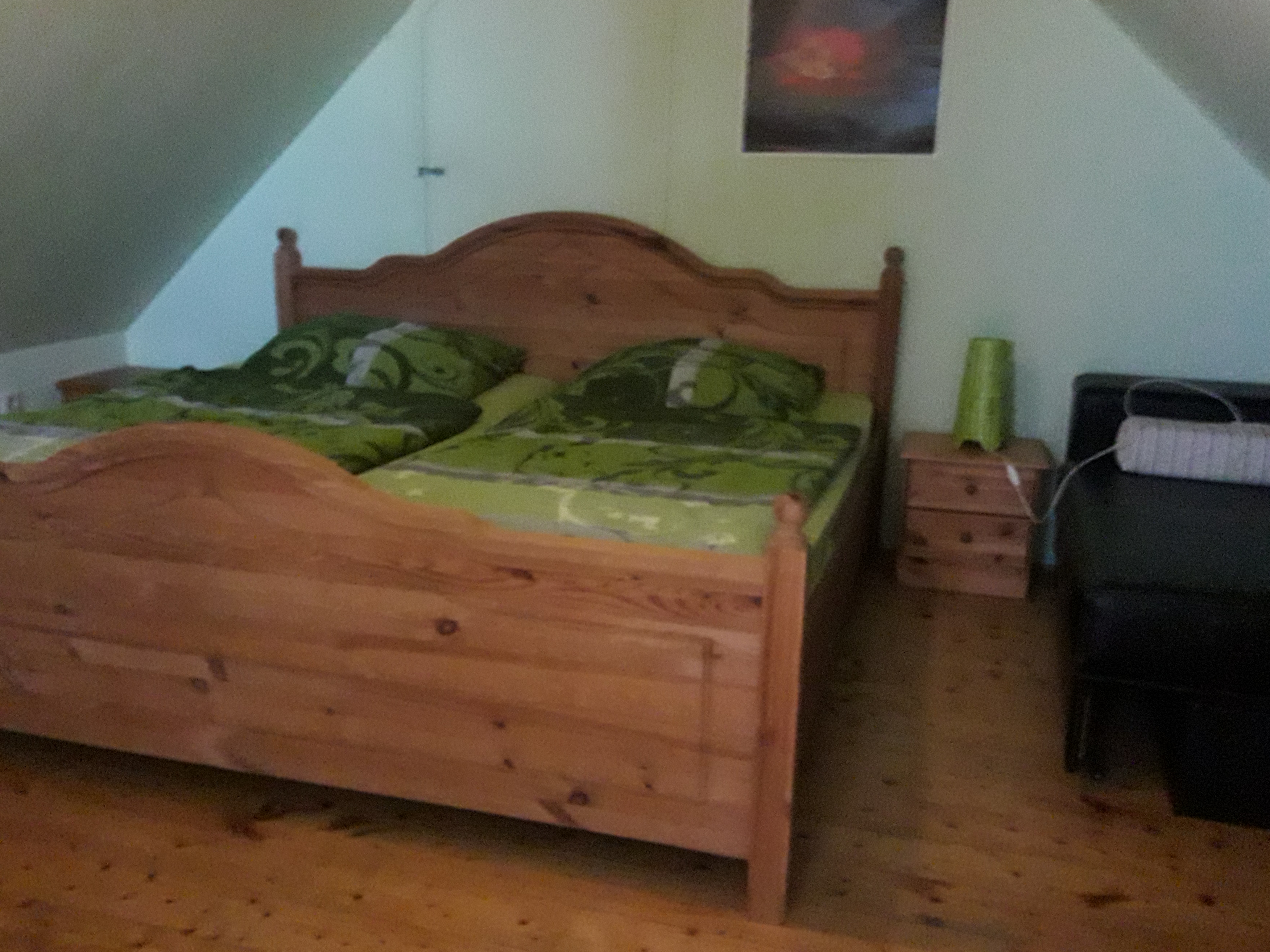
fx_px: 1211
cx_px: 591
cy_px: 501
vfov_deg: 42.9
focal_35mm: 33
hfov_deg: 55.3
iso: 800
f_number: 1.9
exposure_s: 1/17
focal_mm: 3.7
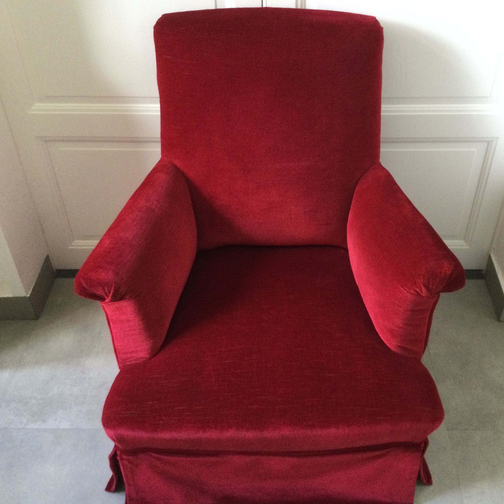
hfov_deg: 44.8
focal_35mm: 37
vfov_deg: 44.9
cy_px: 254
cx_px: 288
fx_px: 609
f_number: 2.4
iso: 250
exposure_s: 1/33
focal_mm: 3.3
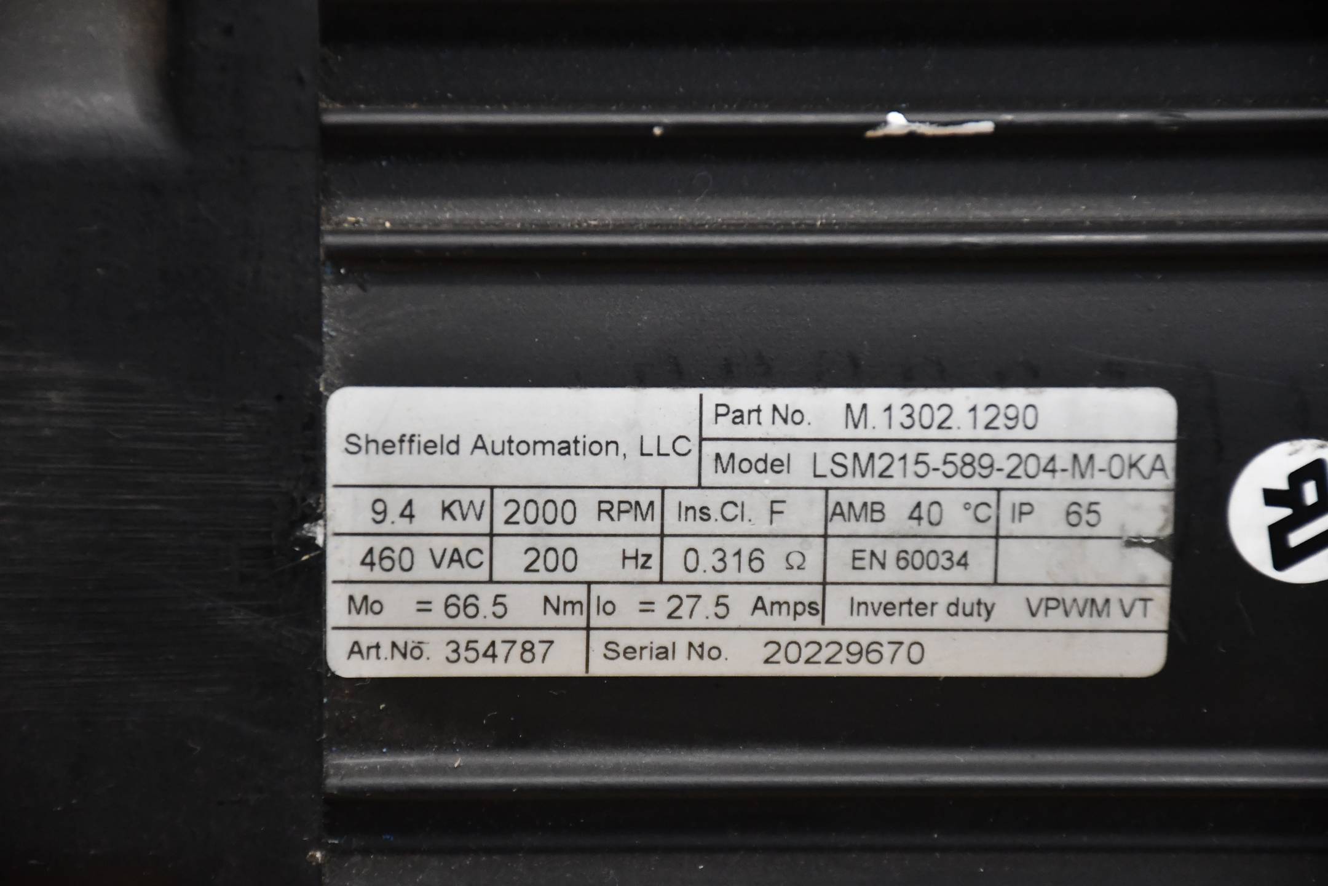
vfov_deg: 6.5
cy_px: 443
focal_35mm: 210
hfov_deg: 9.8
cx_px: 664
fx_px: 7746
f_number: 5.6
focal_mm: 140
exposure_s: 1/125
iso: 4000
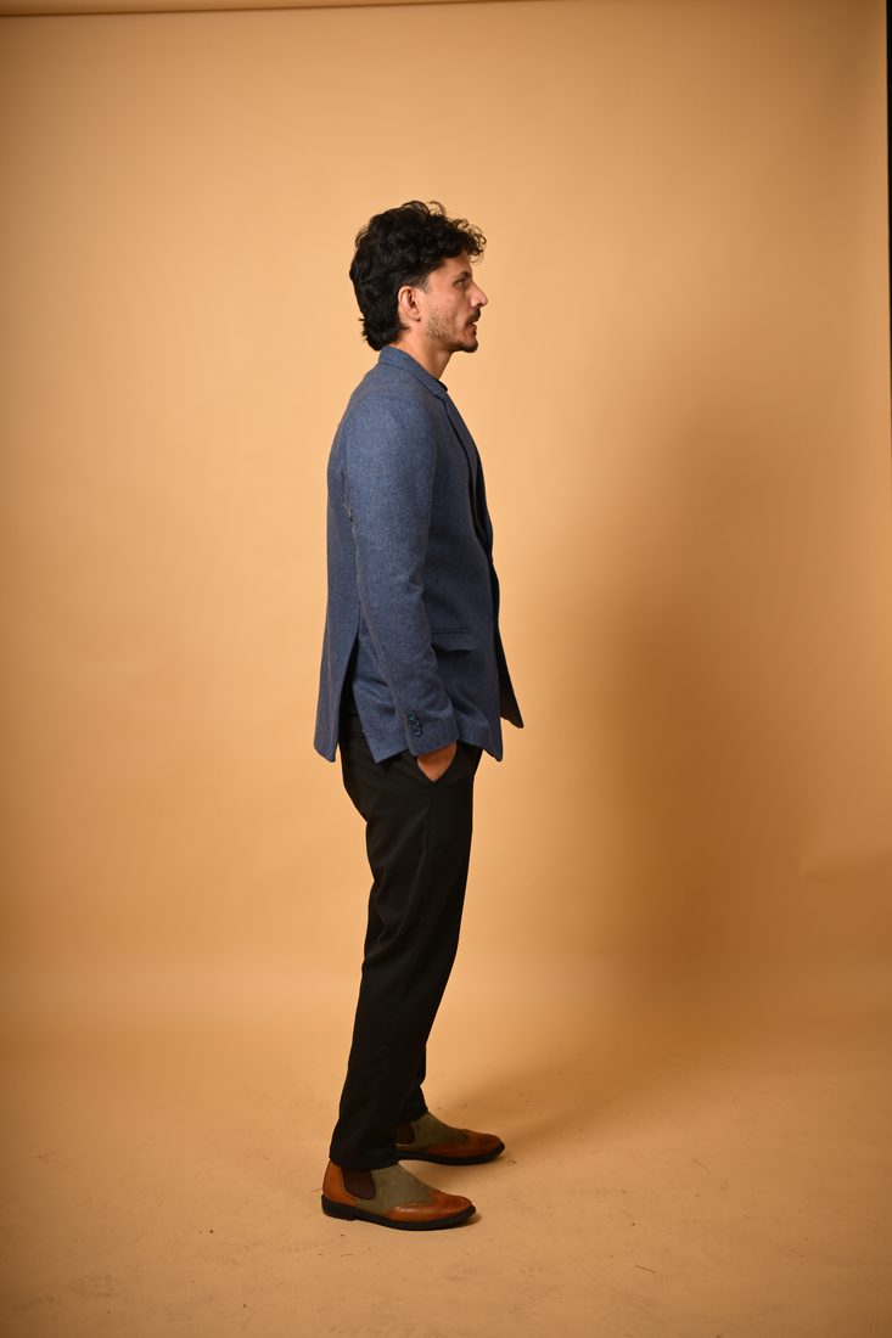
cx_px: 446
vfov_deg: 39.6
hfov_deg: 27.0
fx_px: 1859
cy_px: 669
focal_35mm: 50
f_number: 2.2
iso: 160
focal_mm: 50
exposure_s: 1/1000
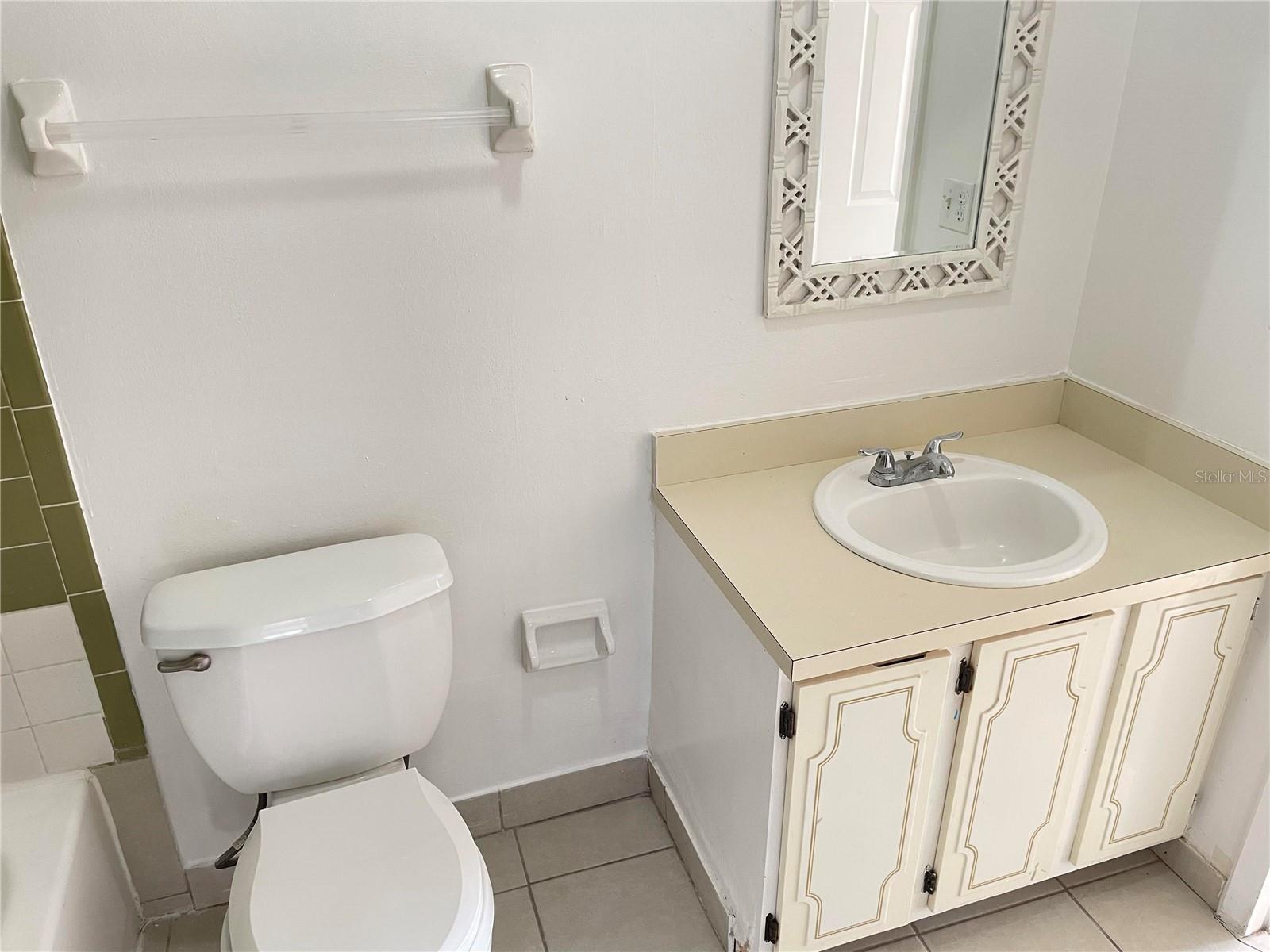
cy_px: 476
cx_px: 635
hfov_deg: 67.3
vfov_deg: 53.1
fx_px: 954
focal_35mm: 26
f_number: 1.6
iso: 125
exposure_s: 1/60
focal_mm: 4.2
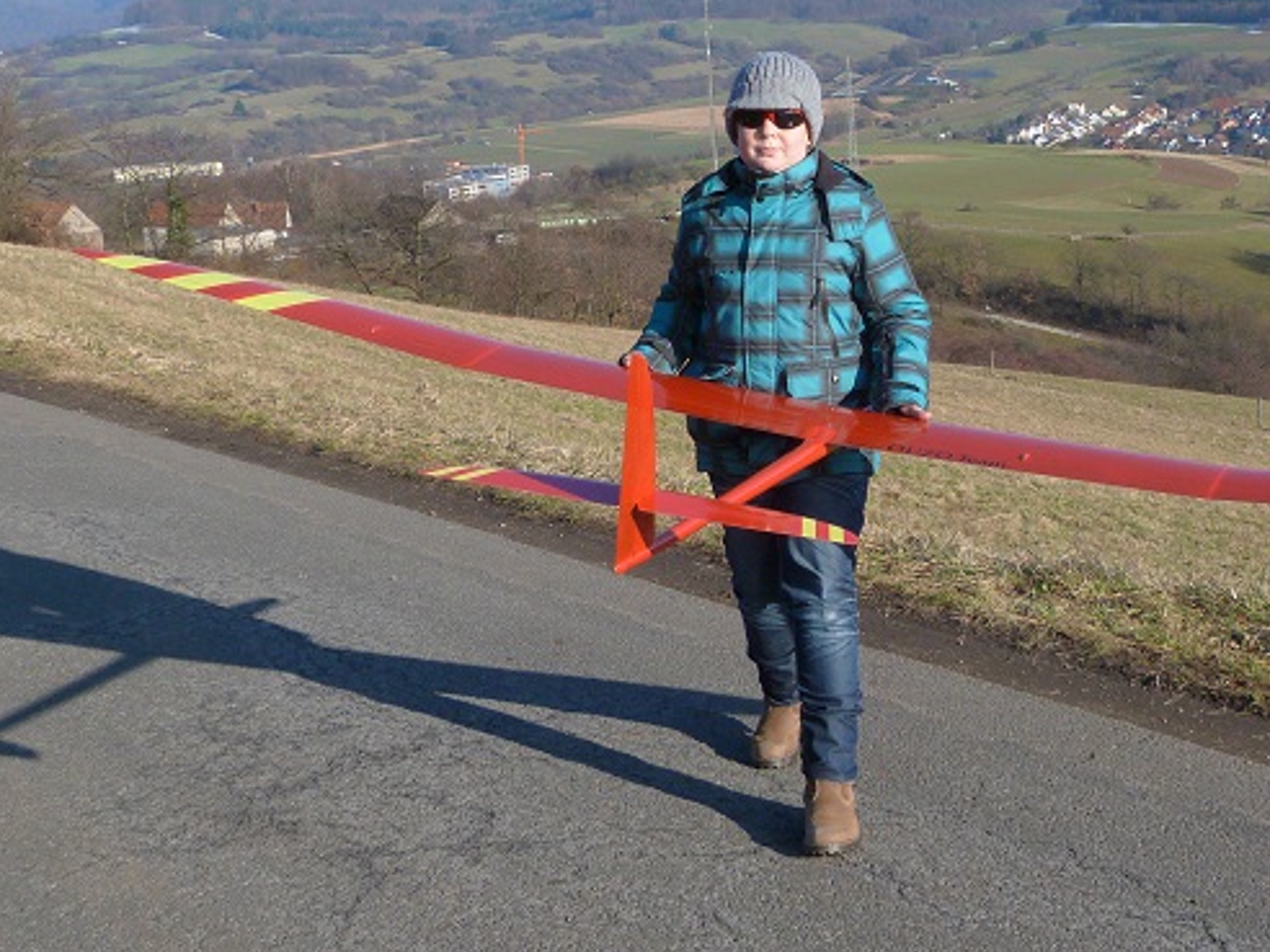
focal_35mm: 65
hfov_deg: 29.5
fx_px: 2385
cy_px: 341
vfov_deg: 22.5
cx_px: 891
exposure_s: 1/1000
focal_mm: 7.1
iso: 100
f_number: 3.1
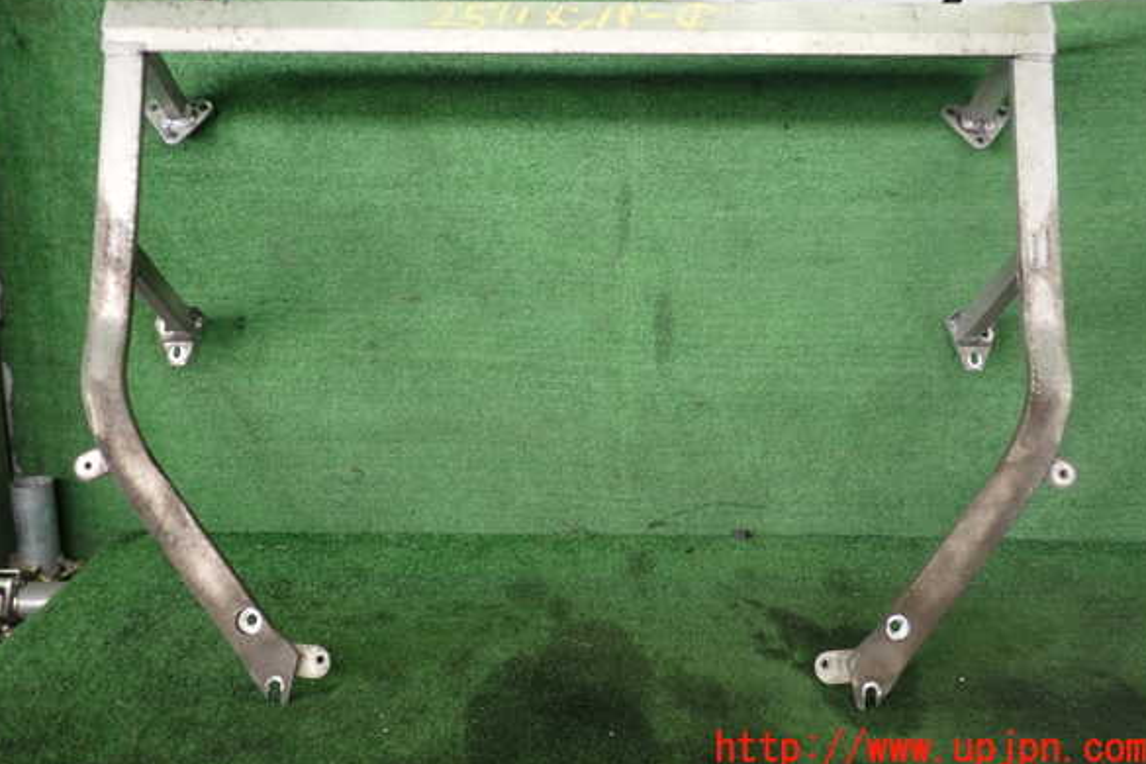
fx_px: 1019
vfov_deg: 41.0
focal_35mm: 32
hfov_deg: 58.7
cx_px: 570
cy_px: 333
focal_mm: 5.4
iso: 200
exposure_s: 1/60
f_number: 2.3
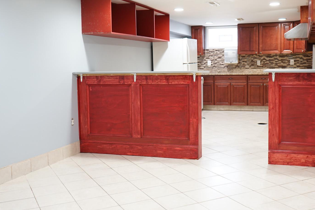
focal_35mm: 43
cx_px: 191
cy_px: 94
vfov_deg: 31.2
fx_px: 376
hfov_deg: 45.2
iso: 400
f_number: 3.5
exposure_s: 1/8
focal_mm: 29
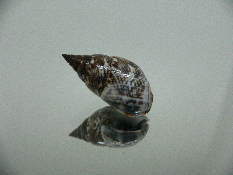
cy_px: 88
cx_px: 116
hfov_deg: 52.6
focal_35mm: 35
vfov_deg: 40.7
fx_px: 236
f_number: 2.8
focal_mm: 4.6
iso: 200
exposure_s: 1/60
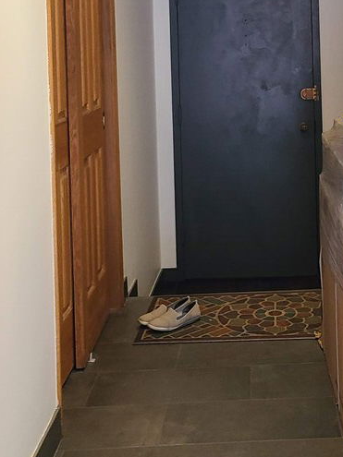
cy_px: 57
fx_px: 833
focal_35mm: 63
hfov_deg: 22.8
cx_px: 296
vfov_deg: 29.6
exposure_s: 1/40
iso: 160
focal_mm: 5.4
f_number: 1.8
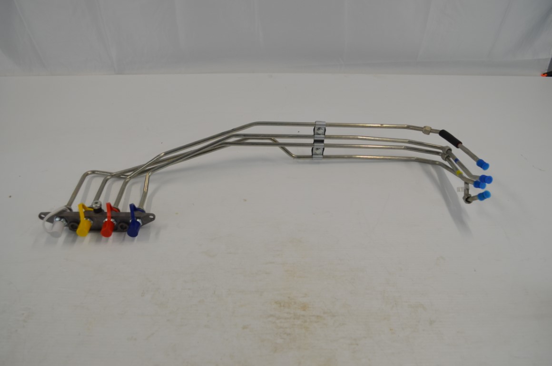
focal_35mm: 30
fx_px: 459
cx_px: 276
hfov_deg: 62.0
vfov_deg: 43.4
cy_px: 183
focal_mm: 20
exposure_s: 1/125
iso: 400
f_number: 5.6
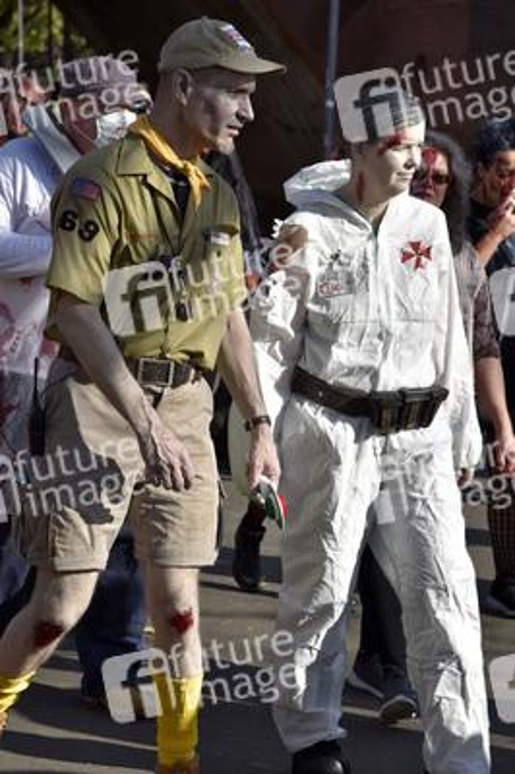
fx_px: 2579
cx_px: 258
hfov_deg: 11.4
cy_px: 387
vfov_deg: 17.1
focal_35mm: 120
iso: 200
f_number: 10
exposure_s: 1/400
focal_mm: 120
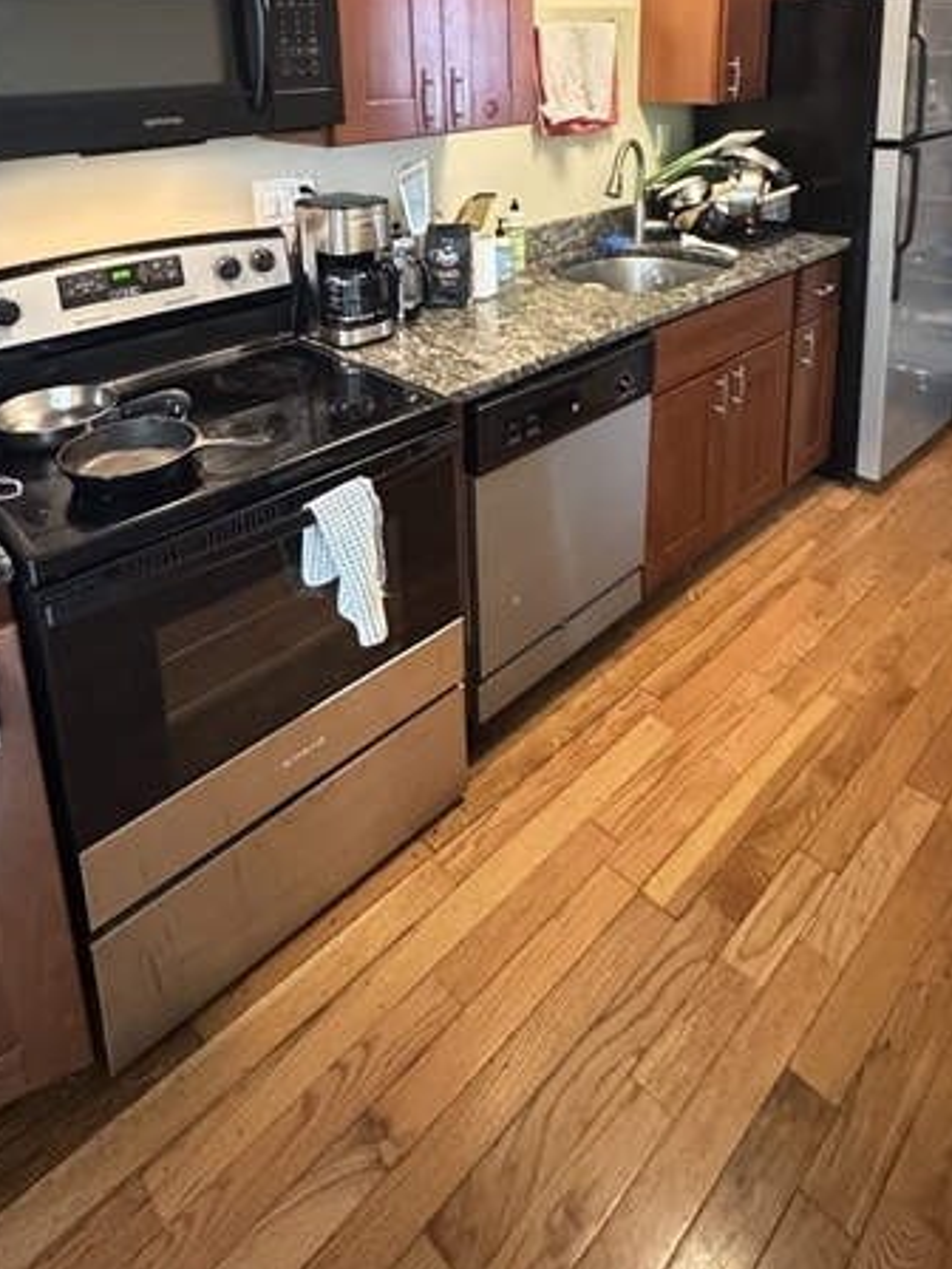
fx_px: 880
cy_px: 261
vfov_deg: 65.4
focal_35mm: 24
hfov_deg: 56.8
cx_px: 479
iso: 2500
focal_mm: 2.22
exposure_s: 1/24
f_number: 2.2
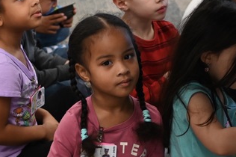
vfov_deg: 7.3
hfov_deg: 10.9
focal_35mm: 188
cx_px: 85
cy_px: 53
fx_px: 1231
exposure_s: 1/250
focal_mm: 58
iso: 1600
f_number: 2.8
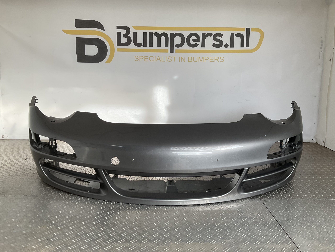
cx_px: 168
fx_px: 281
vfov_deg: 48.2
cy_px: 126
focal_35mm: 29
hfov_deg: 61.7
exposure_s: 1/156
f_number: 1.8
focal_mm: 3
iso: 16
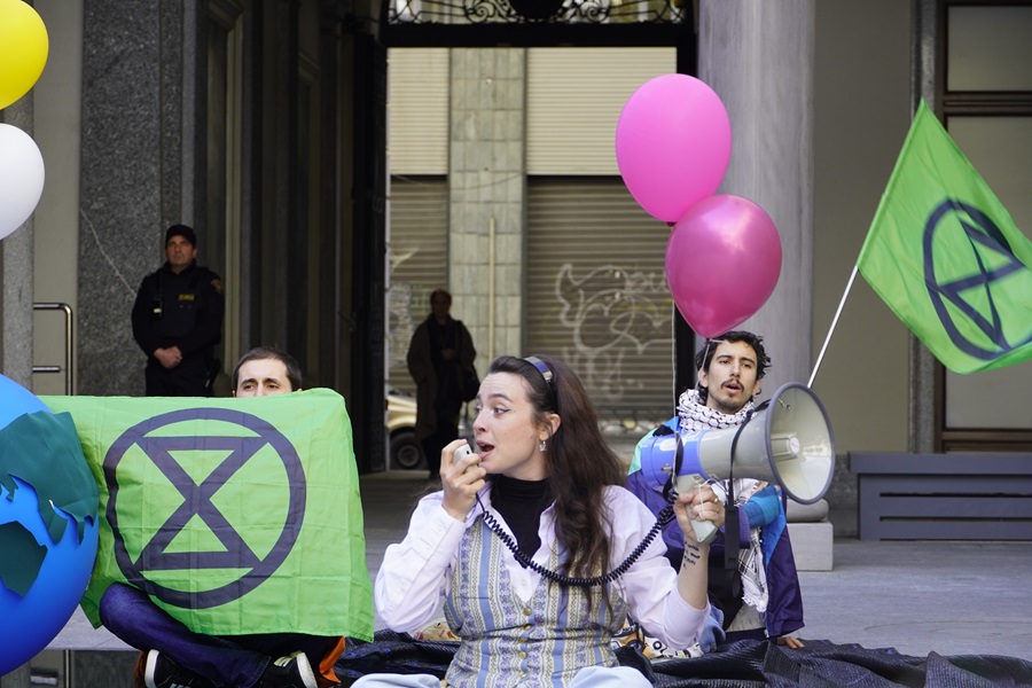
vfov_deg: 13.0
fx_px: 3010
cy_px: 344
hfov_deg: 19.5
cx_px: 516
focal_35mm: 105
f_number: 5.6
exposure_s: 1/125
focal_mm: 70
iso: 250
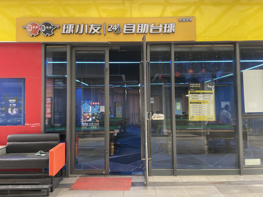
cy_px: 98
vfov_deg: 53.1
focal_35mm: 26
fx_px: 198
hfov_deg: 67.3
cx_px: 132
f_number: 1.6
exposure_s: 1/121
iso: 100
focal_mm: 4.2
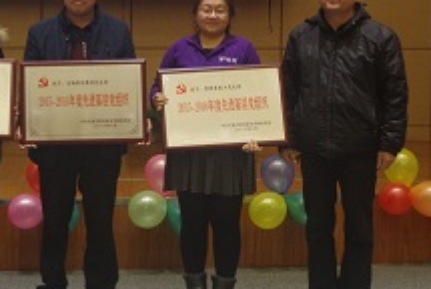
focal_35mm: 108
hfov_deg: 18.5
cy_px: 55
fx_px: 1295
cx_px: 18
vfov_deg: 12.7
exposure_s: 1/100
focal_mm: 28.13
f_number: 4.5
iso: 800
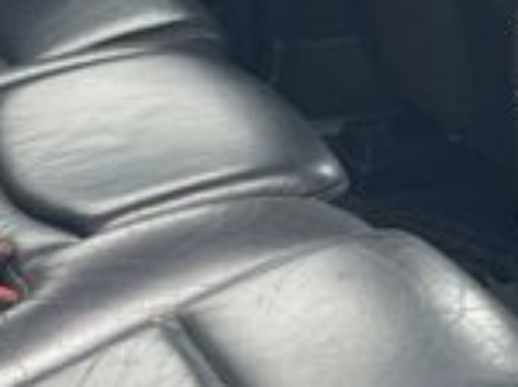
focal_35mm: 139
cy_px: 24
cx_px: 532
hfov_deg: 14.0
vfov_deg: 10.6
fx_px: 2077
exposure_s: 1/128
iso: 32
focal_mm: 4.2
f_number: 1.6
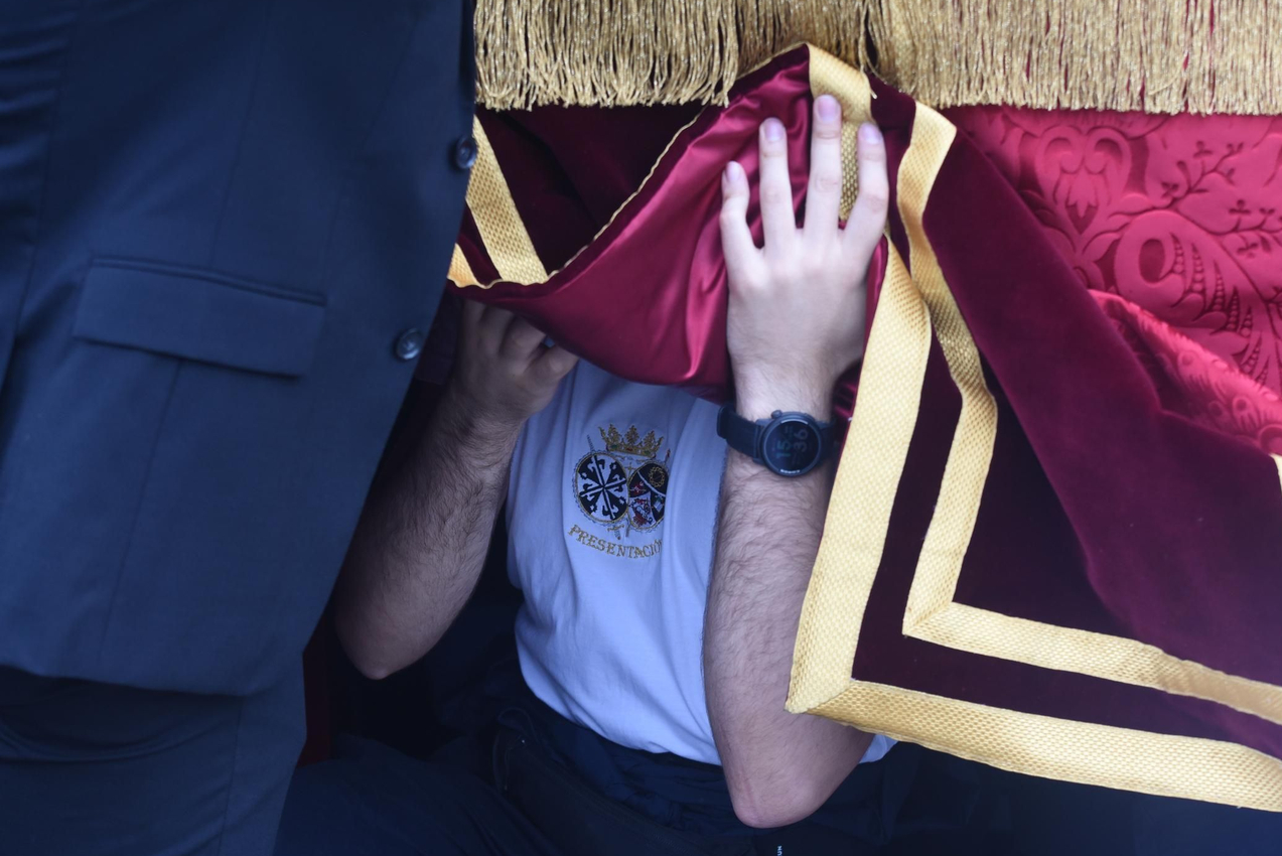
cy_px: 450
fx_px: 3135
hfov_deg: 23.1
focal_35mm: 88
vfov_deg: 15.5
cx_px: 667
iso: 720
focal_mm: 70
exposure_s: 1/250
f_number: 5
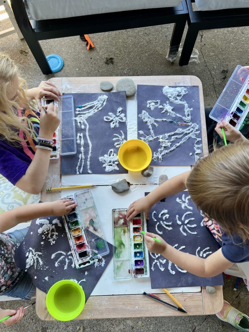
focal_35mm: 26
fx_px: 249
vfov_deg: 67.3
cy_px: 166
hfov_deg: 53.1
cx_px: 124
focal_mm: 5.7
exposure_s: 1/121
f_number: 1.5
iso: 32
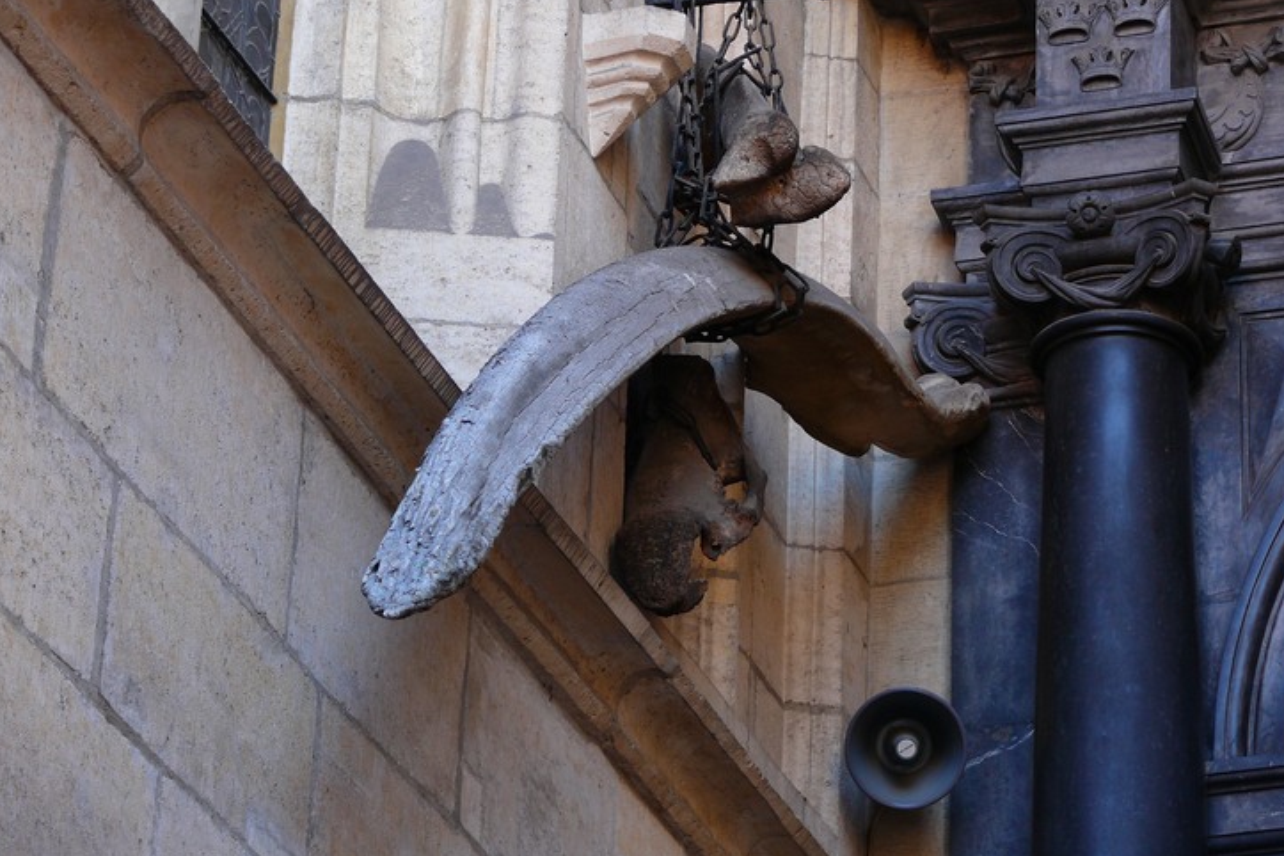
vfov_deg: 9.9
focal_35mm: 138
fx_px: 4922
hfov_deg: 14.9
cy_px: 368
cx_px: 652
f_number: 3.6
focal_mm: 27
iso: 100
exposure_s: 1/50
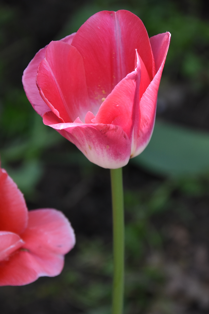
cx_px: 104
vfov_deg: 7.4
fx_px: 2416
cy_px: 157
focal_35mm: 278
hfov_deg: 5.0
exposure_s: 1/320
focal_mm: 185
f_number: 9
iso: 1100
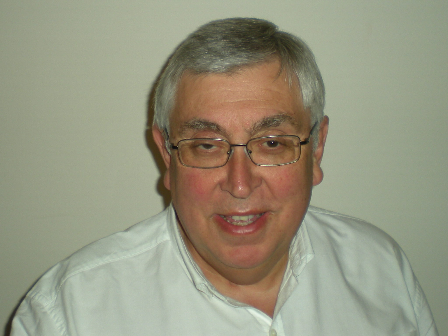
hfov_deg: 49.0
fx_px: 492
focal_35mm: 38
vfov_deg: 37.7
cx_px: 224
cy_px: 168
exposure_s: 1/60
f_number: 3.1
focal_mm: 6.3
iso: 64
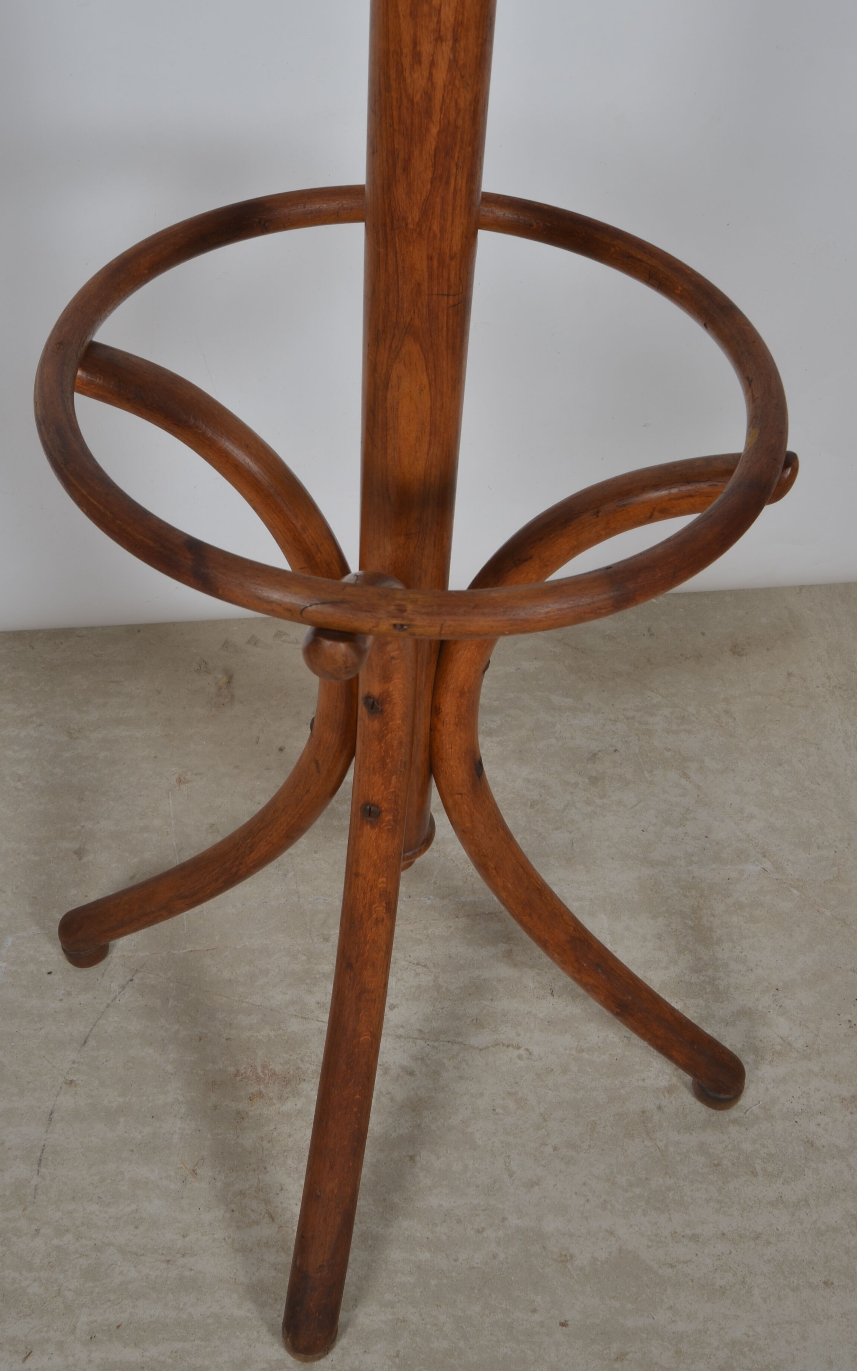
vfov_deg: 52.8
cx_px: 404
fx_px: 1383
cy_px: 682
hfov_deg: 34.4
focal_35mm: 37
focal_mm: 24
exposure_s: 1/125
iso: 100
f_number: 14
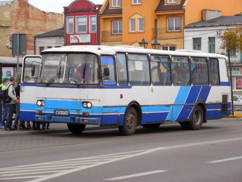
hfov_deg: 14.7
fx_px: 937
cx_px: 121
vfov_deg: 11.1
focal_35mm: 134
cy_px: 91
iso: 125
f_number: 4.9
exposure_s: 1/250
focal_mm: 24.2
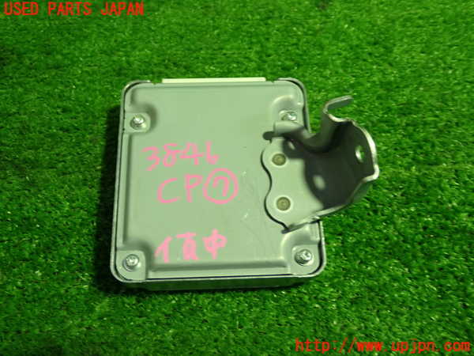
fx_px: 520
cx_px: 237
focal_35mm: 38
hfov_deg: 49.0
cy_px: 178
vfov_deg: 37.7
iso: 250
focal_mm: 6.83
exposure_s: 1/40
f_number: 2.7
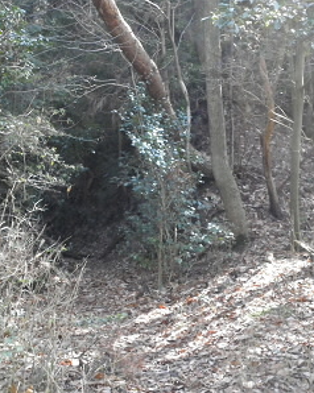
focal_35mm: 59
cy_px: 196
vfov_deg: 32.0
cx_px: 128
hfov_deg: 25.7
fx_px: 686
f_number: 4.3
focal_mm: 8.2
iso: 320
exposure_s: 1/60
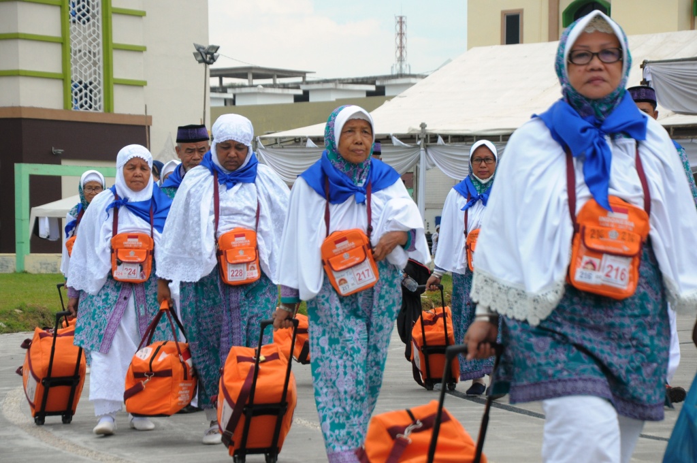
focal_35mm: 120
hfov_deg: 17.1
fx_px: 2320
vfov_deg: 11.4
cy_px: 232
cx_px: 348
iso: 800
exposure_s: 1/2000
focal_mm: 80
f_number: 5.3
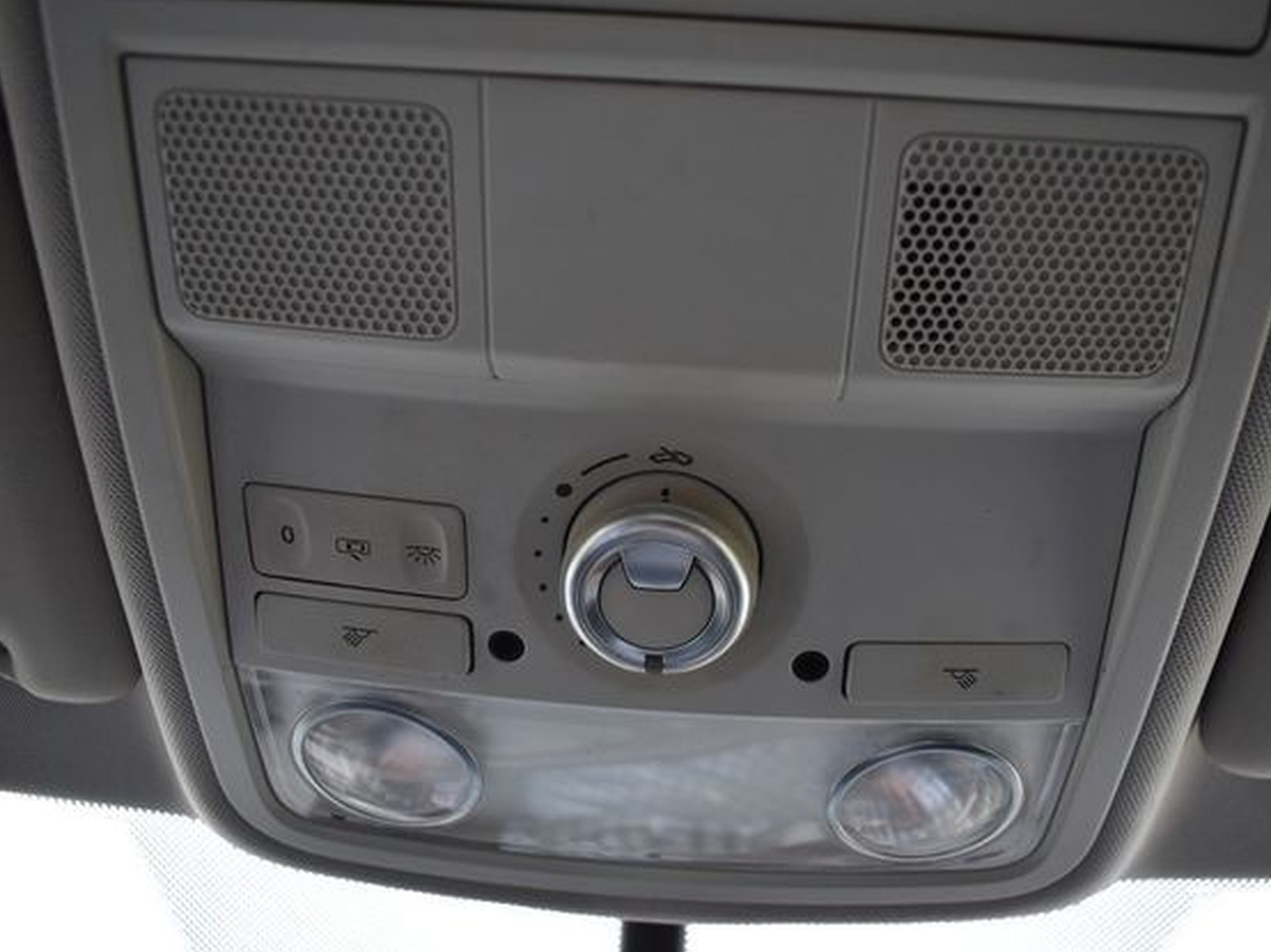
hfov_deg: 59.9
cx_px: 697
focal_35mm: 30
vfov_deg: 46.8
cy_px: 465
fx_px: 1101
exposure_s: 1/250
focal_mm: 18
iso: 400
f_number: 4.5
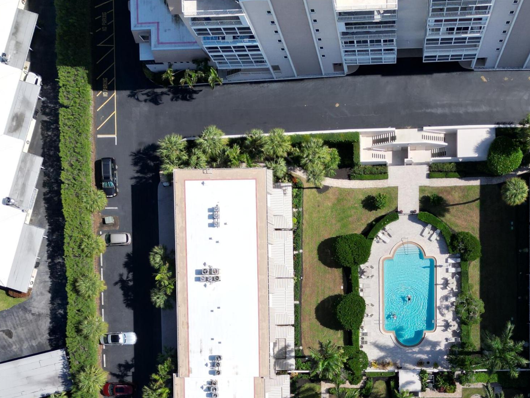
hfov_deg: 40.0
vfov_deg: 29.6
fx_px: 720
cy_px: 358
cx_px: 347
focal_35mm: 47
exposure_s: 1/4000
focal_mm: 6.72
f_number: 1.7
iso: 110
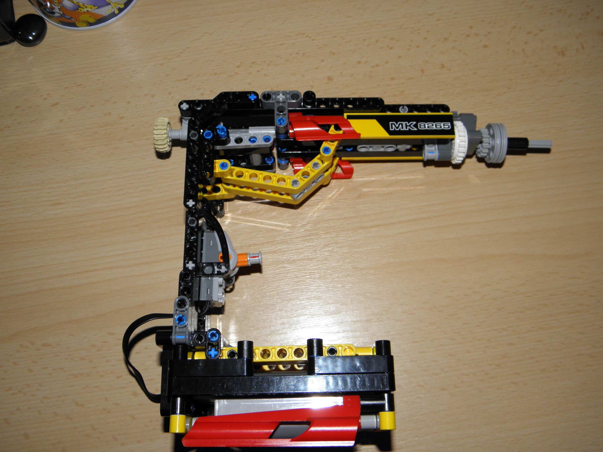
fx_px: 592
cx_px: 302
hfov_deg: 54.0
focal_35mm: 34
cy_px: 226
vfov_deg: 41.8
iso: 100
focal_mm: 6.2
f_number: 3.7
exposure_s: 1/60
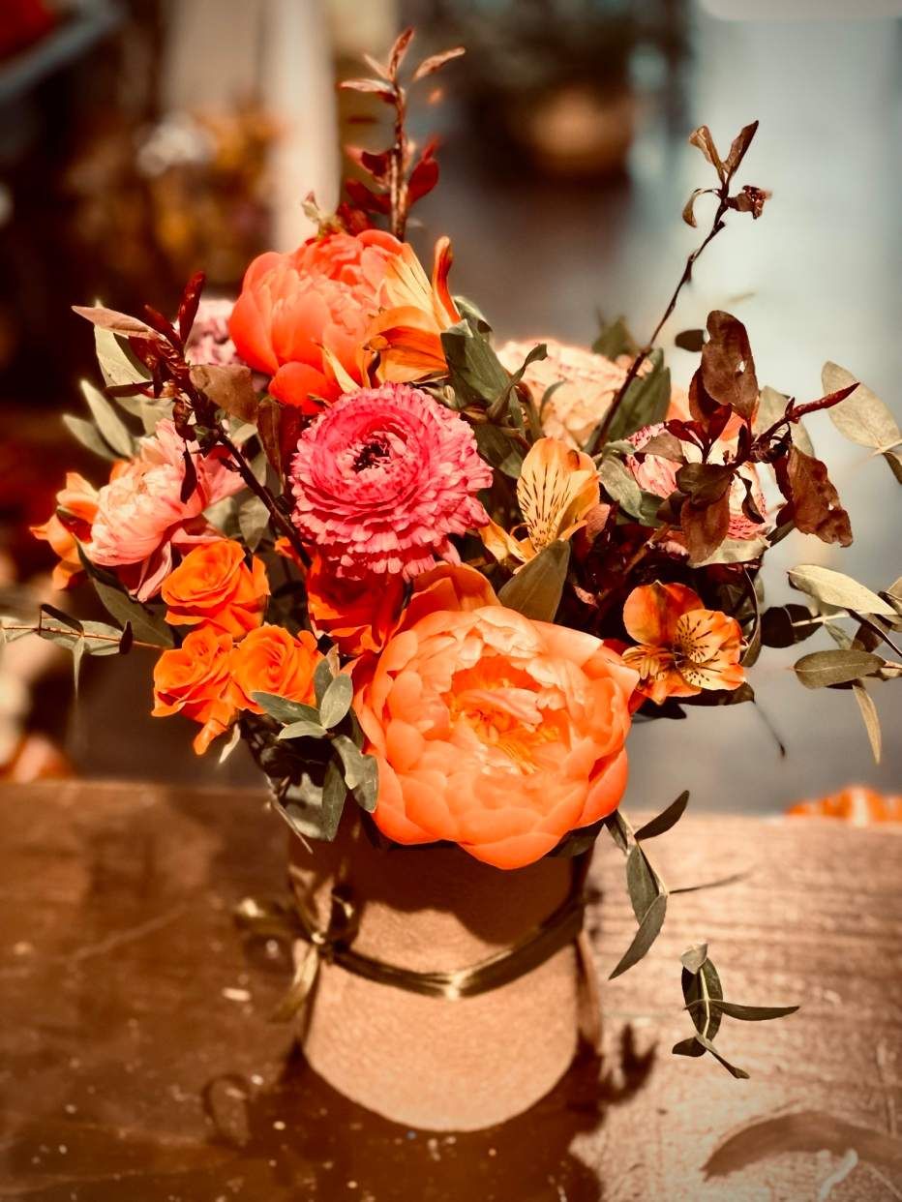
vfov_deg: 36.8
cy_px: 601
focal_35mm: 52
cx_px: 451
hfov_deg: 28.0
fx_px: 1806
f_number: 2
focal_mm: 6
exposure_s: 1/100
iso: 160
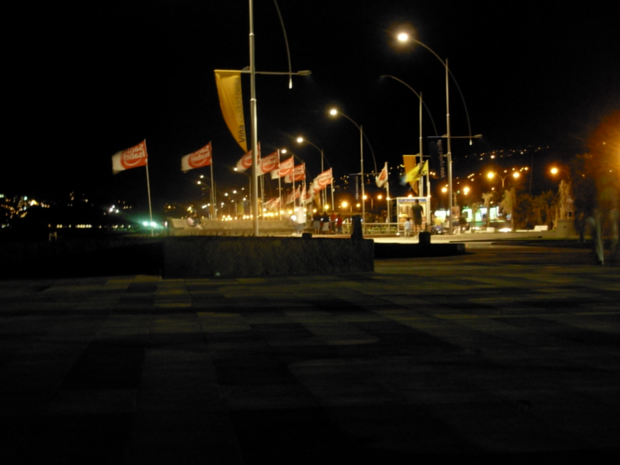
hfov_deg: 27.8
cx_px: 310
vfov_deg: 21.0
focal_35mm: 70
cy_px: 232
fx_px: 1254
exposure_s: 1/1.5
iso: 159
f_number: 3.5
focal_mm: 11.5
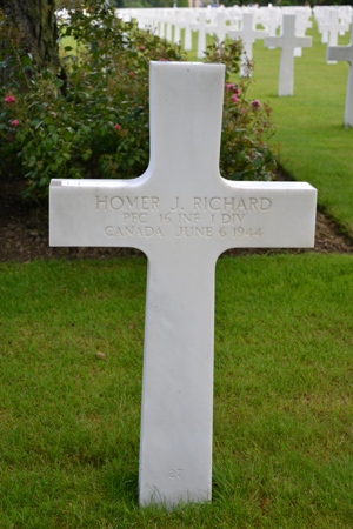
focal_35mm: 63
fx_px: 927
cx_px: 176
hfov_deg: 21.6
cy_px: 264
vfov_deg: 31.9
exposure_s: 1/160
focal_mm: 42
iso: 100
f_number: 6.3
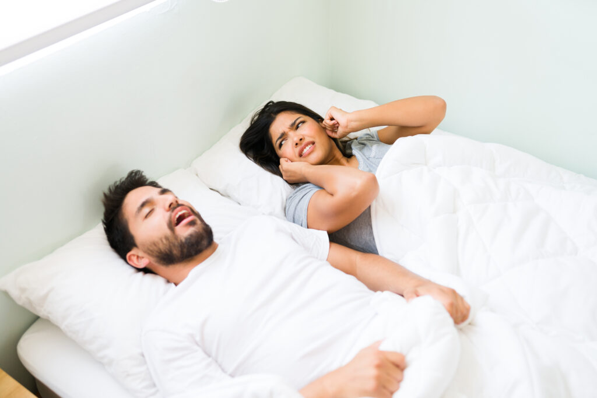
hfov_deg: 54.4
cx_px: 298
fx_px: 580
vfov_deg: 37.9
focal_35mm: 35
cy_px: 199
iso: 400
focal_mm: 35
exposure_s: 1/160
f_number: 1.8
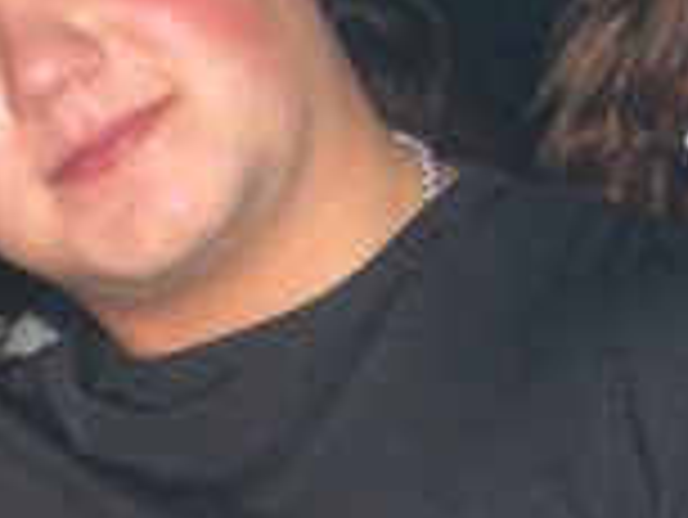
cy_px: 459
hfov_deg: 12.9
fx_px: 2964
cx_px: -135
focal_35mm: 149
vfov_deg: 9.9
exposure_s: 1/60
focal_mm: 7.9
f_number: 2.8
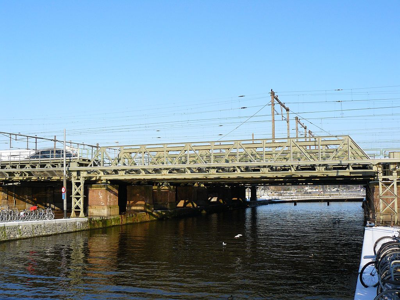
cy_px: 150
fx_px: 416
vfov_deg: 39.7
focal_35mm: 36
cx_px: 200
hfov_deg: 51.4
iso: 100
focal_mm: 6
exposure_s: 1/320
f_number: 5.6
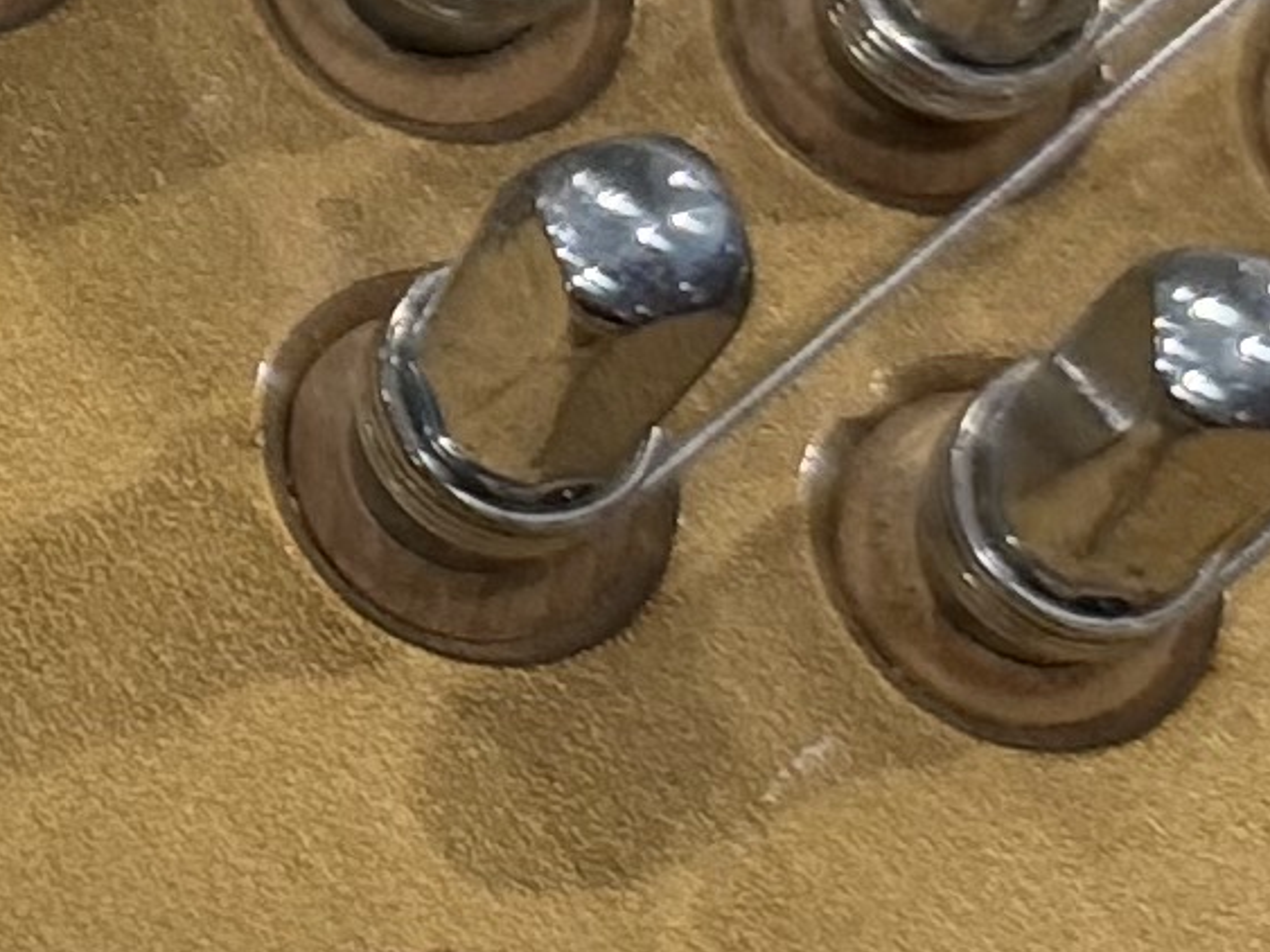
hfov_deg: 10.2
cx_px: -1667
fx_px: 6309
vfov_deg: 8.3
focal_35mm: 172
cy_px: -871
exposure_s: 1/60
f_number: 1.78
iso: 250
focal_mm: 6.76
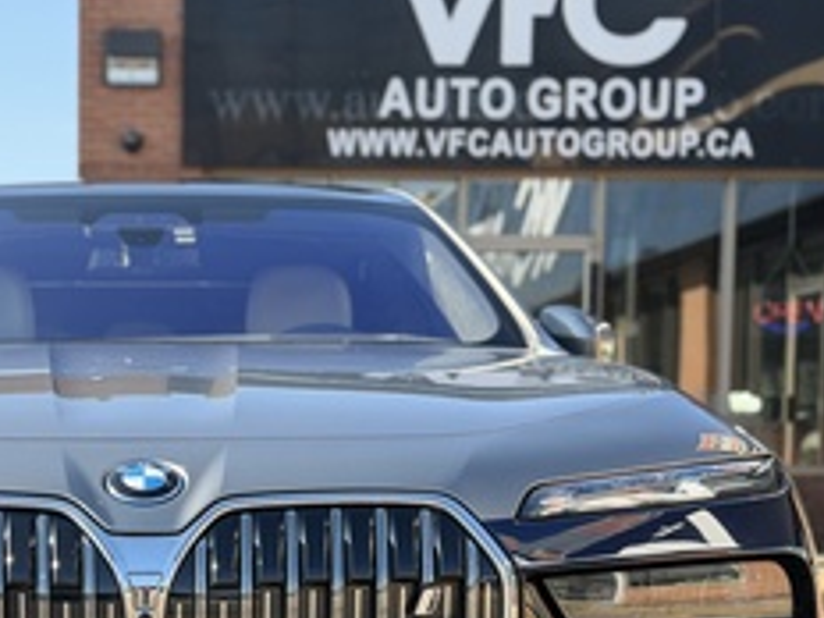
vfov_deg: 16.8
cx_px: 135
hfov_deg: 22.1
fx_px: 2071
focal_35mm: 87
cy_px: 542
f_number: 1.78
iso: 100
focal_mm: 6.76
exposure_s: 1/1222
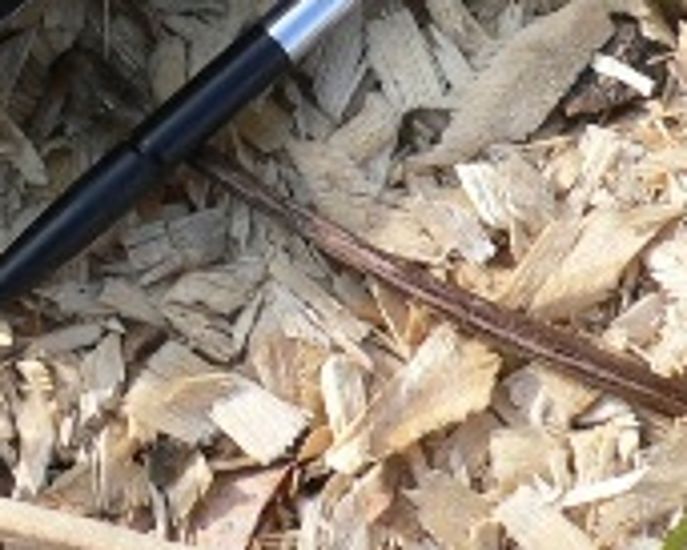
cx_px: 245
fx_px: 3153
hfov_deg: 12.4
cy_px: -602
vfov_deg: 9.3
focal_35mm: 155
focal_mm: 6.3
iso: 80
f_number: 4
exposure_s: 1/250
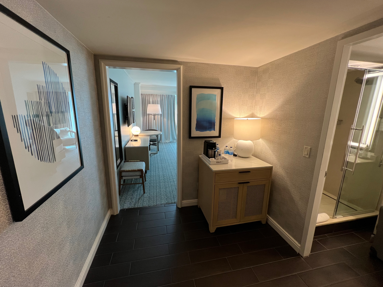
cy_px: 144
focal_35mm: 13
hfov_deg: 106.2
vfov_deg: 89.9
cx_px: 192
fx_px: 144
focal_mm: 1.57
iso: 200
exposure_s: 1/120
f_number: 1.8
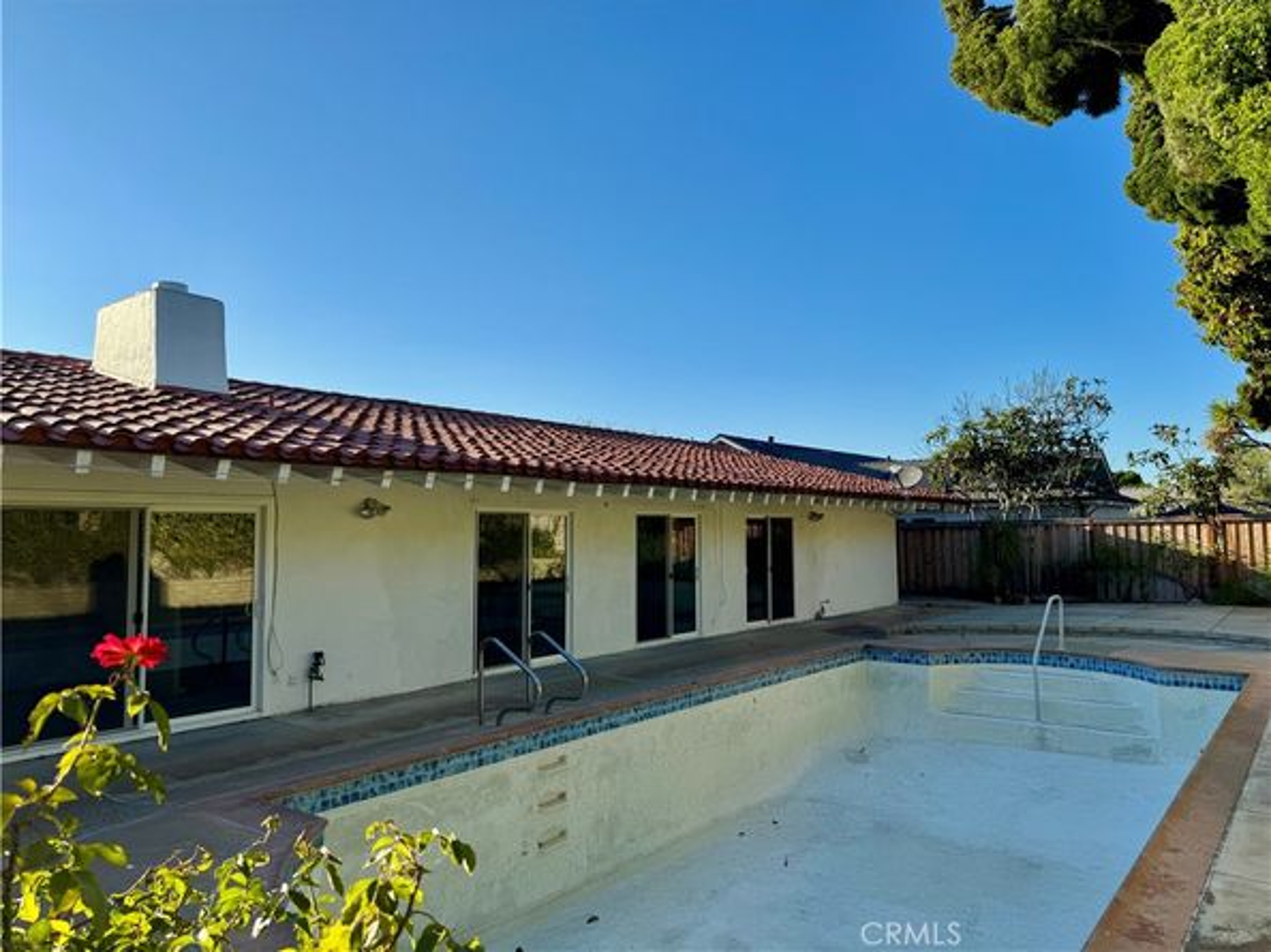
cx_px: 636
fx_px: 881
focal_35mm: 24
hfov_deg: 71.6
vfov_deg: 56.8
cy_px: 476
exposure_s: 1/3802
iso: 80
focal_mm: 6.76
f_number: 1.78
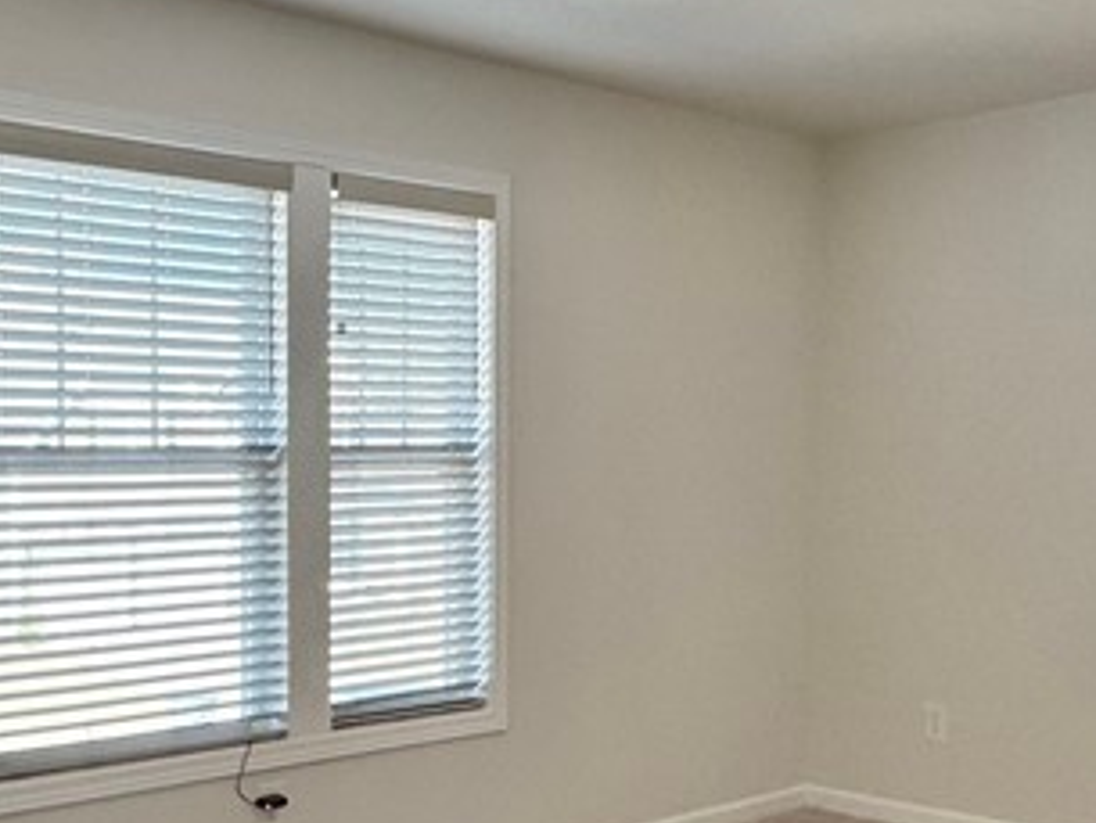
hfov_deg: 40.1
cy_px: 528
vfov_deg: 30.7
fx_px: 1489
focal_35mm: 47
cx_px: 395
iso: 100
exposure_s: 1/120
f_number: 2.2
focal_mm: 2.22
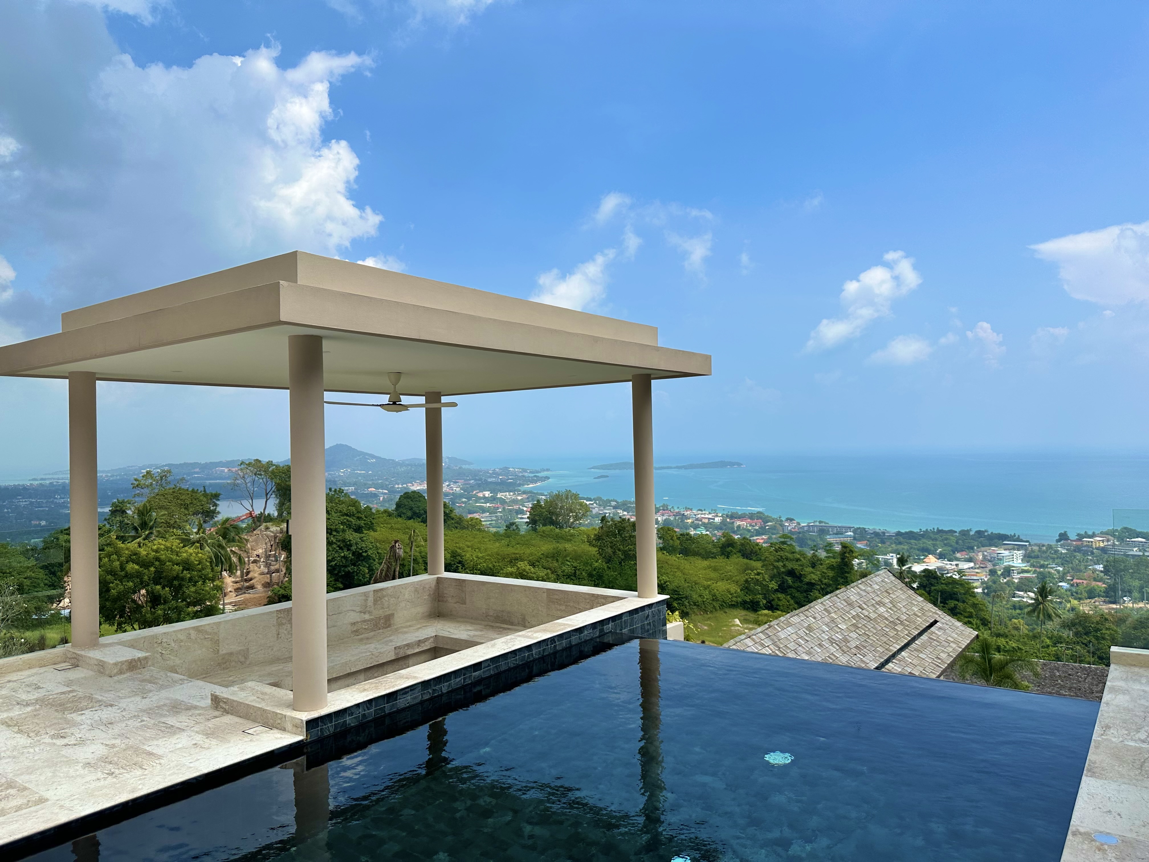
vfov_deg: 56.8
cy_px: 431
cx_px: 574
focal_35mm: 24
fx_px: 797
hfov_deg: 71.6
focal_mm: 6.86
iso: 80
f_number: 1.78
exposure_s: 1/6623
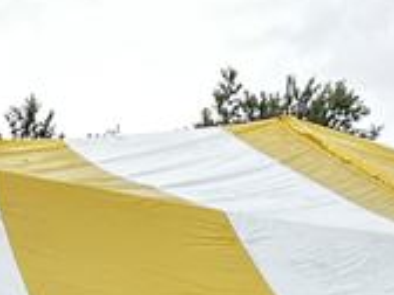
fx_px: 1639
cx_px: 72
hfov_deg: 13.6
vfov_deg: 9.0
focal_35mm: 144
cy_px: 766
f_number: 1.5
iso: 100
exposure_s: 1/121
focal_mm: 5.7
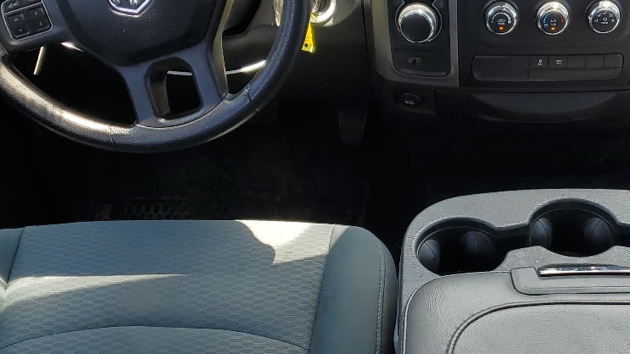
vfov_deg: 19.7
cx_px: 471
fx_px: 1019
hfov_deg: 33.7
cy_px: 217
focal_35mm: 61
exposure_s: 1/333
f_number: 1.5
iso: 50
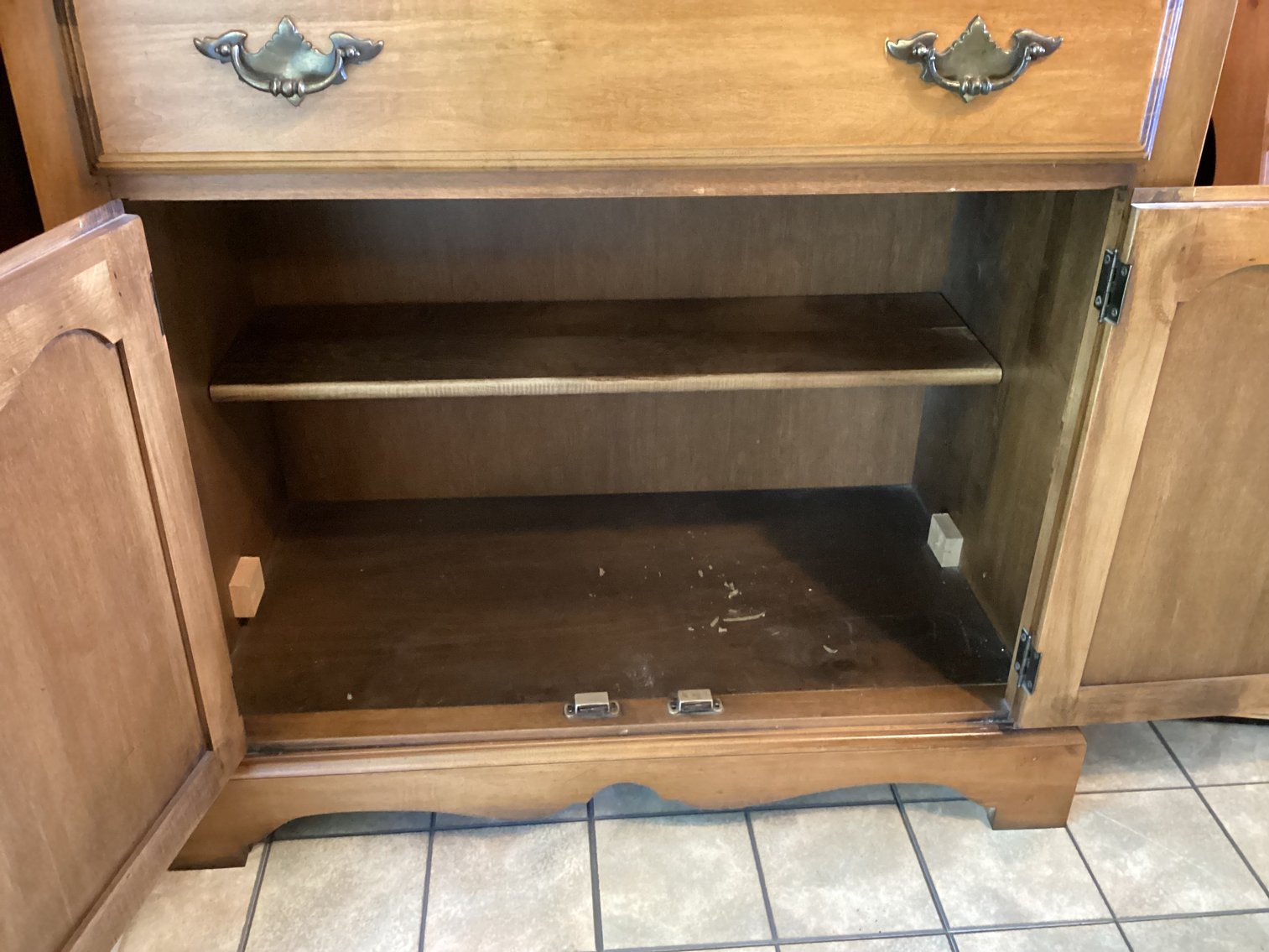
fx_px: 1137
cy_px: 476
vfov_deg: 45.4
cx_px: 634
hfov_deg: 58.3
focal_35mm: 31
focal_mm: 3.3
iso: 640
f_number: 2.4
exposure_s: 1/24
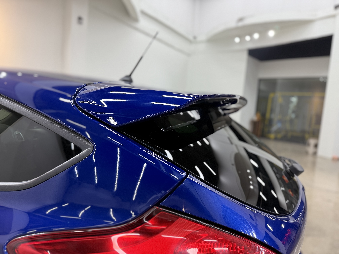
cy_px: 127
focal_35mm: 24
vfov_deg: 56.8
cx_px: 170
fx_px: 235
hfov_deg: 71.6
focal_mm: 6.76
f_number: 1.78
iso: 200
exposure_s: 1/100
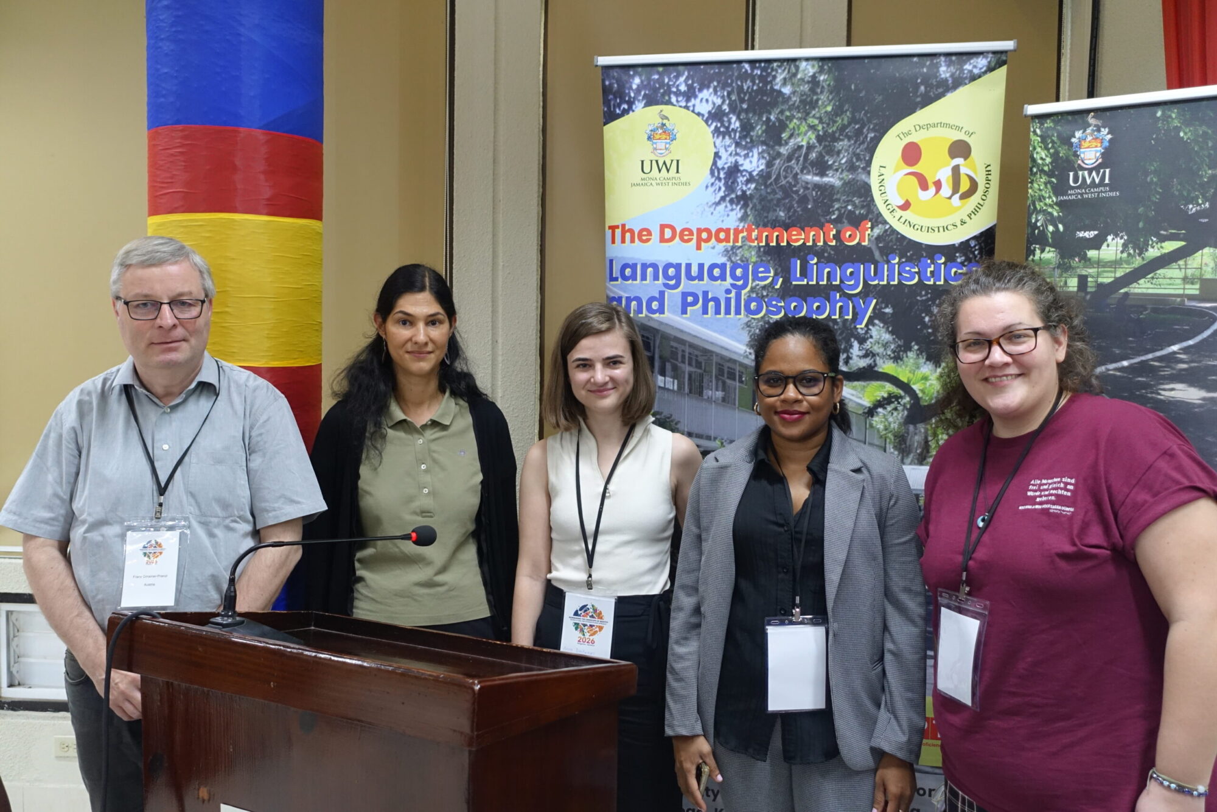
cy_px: 406
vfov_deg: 40.0
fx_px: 1116
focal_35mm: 33
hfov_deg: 57.2
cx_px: 608
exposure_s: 1/40
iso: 640
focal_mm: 12.06
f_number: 2.8
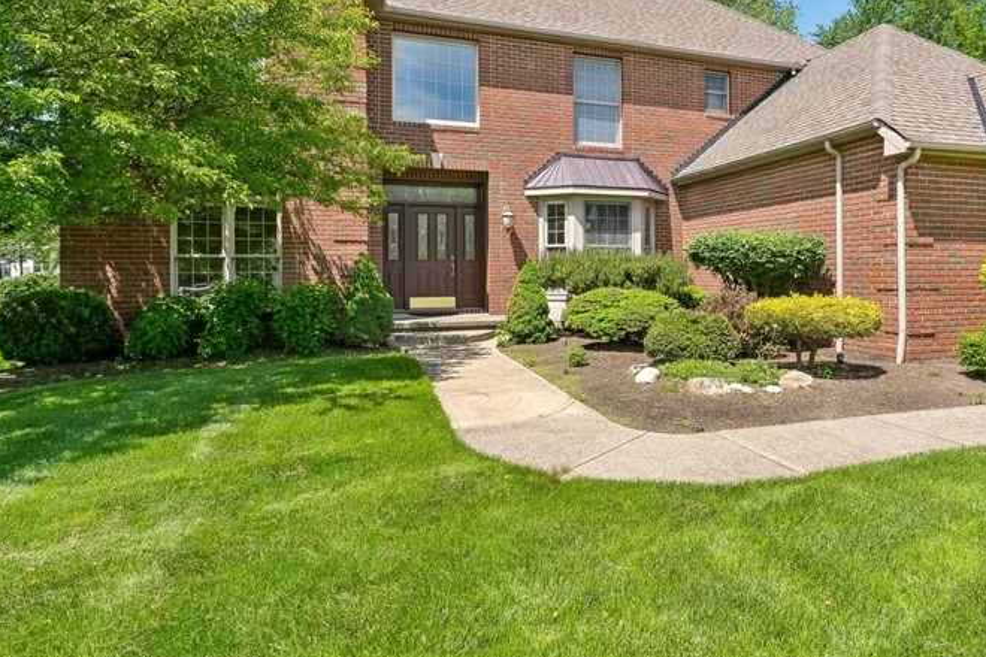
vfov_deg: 54.7
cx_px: 630
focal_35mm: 23
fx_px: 630
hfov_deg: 74.5
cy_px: 264
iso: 640
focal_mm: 14
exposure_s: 1/1000
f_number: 8
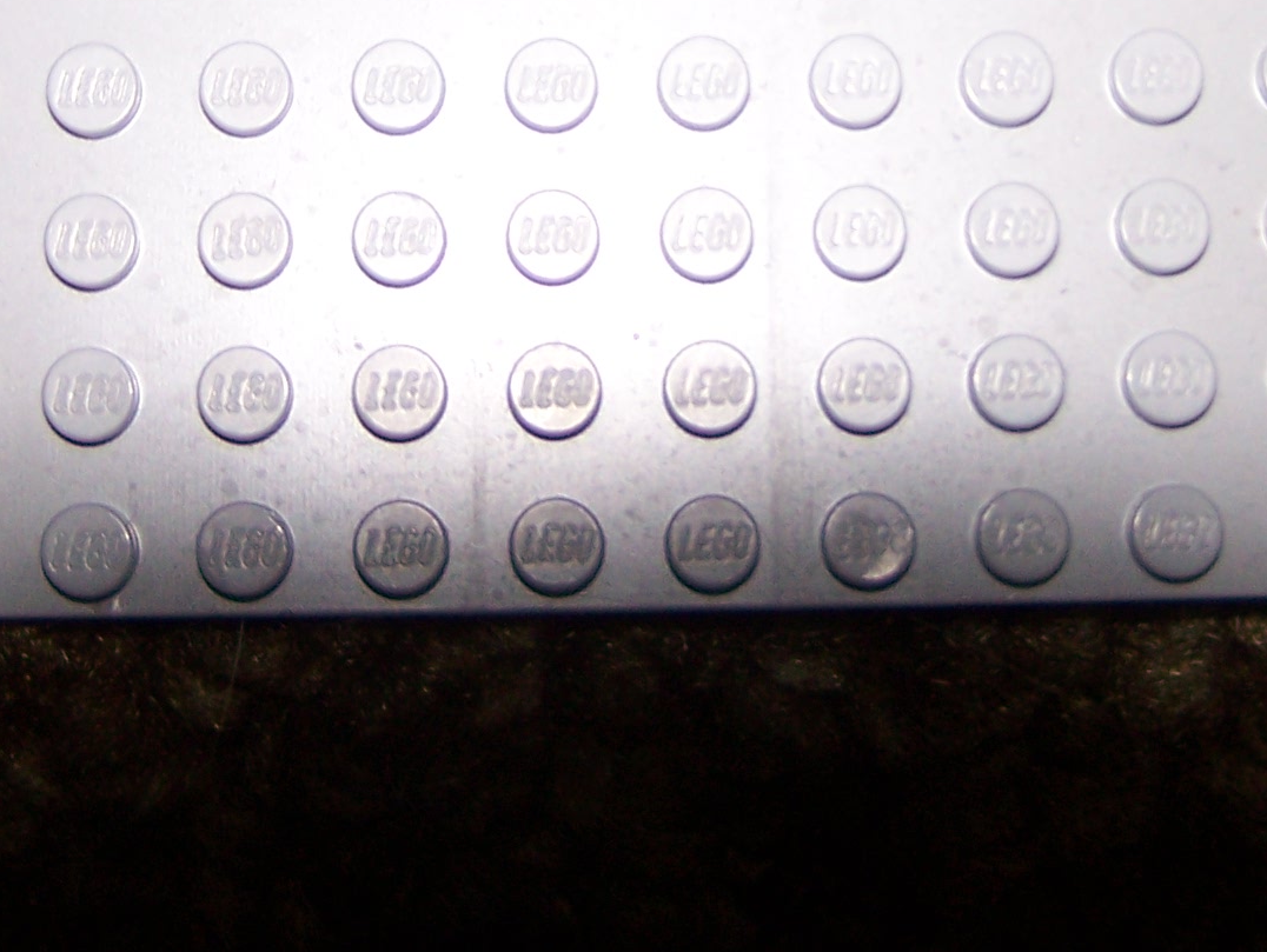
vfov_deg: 14.4
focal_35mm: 100
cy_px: -159
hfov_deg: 19.6
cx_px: 681
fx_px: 3663
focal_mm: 6.3
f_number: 2.8
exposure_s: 1/60
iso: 80
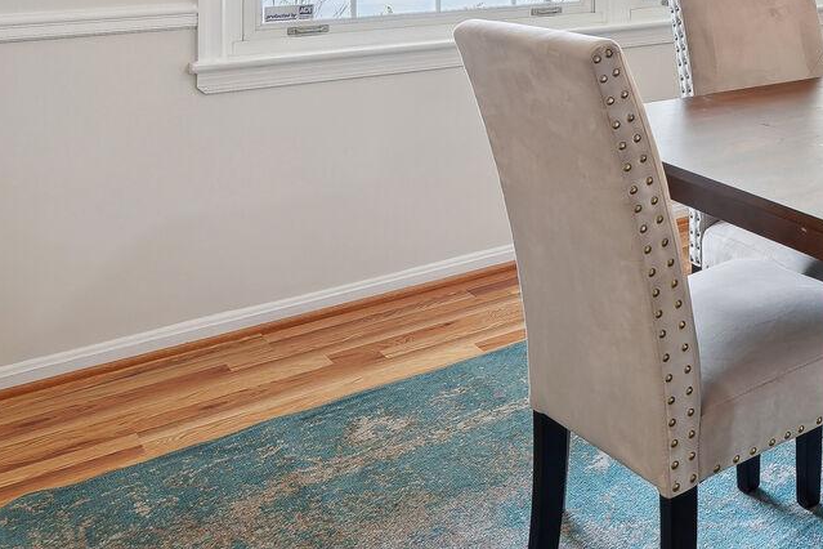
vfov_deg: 26.1
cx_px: 961
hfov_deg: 35.0
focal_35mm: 46
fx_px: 1052
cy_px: -111
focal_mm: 17
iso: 200
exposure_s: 1/6
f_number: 8
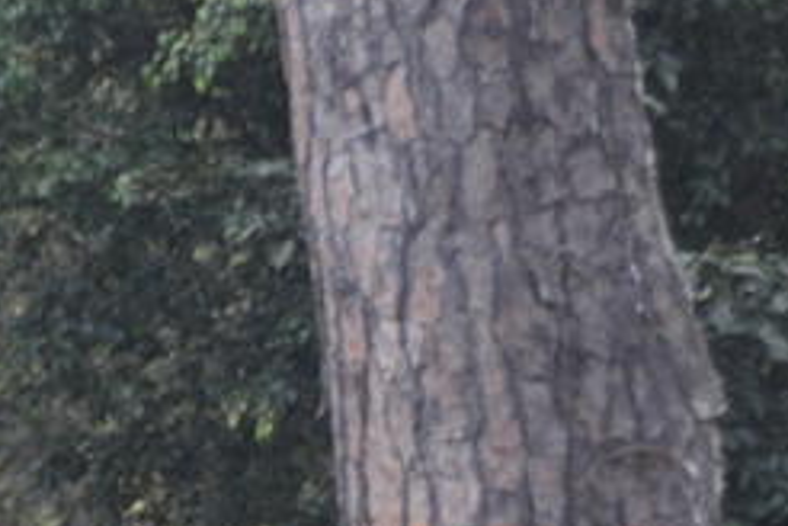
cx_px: -195
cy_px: 759
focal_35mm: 1147
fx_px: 25105
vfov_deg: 1.2
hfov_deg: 1.8
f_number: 6.3
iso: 800
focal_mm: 200
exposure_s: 1/320
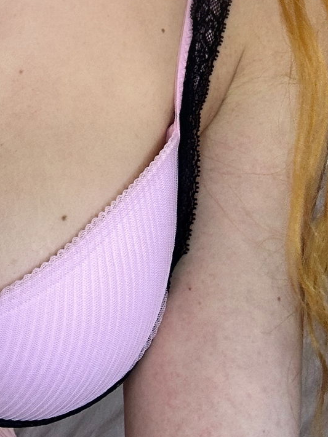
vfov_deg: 19.5
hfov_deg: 15.9
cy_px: -179
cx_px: -33
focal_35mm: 90
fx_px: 1137
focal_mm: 2.69
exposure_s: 1/50
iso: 40
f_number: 1.9
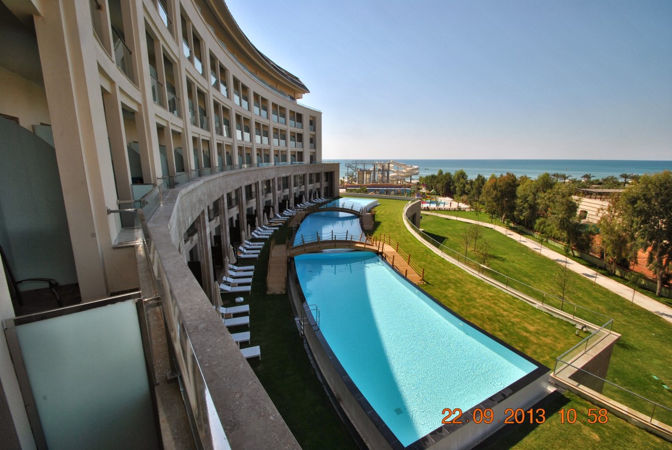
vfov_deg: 77.5
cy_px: 225
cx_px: 336
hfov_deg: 100.3
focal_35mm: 15
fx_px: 280
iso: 100
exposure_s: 1/200
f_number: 10
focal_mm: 10
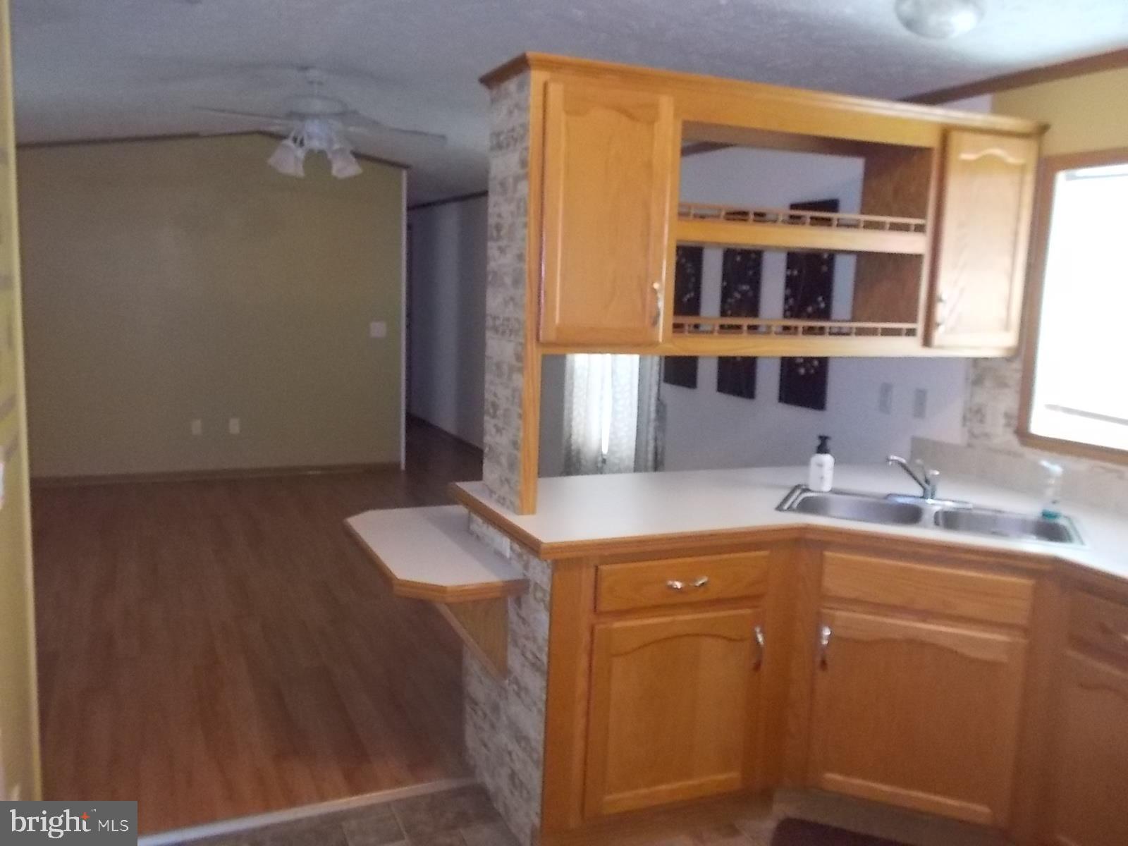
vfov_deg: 48.2
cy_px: 423
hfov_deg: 61.7
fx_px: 945
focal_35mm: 29
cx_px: 564
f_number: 3.3
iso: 640
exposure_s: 1/40
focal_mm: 4.1
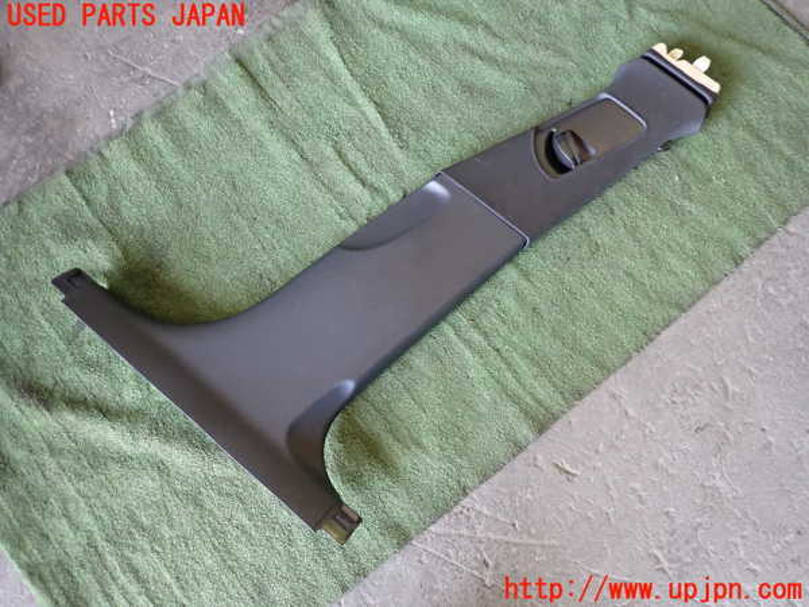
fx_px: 584
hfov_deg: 69.4
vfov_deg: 54.9
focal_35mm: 25
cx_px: 404
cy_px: 304
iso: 200
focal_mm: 4.5
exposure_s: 1/30
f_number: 2
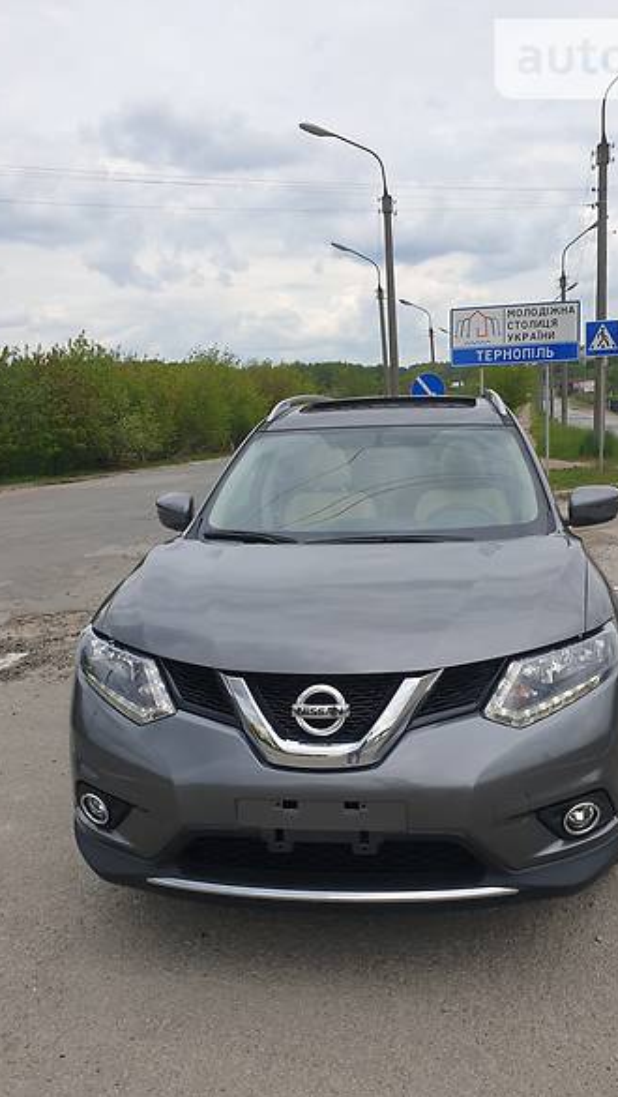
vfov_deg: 66.0
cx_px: 371
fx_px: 844
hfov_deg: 40.0
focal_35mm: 29
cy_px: 558
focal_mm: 4.3
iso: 50
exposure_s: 1/1399
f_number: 2.4
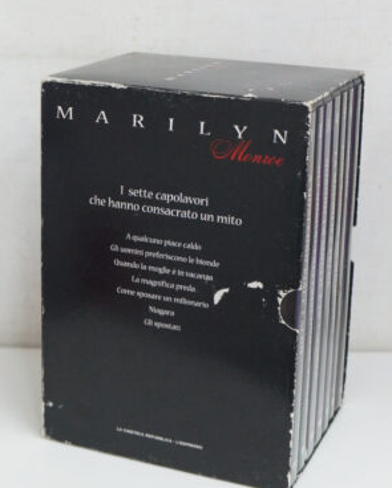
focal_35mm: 31
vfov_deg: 57.0
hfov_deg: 47.2
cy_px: 273
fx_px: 449
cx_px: 194
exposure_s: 1/60
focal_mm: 18
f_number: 4
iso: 1250
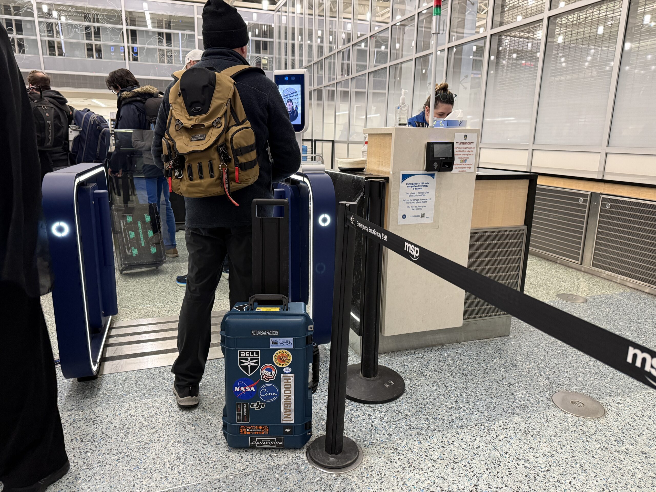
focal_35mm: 24
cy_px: 246
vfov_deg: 56.8
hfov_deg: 71.6
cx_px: 328
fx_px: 455
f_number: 1.78
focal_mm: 6.76
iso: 320
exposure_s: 1/60
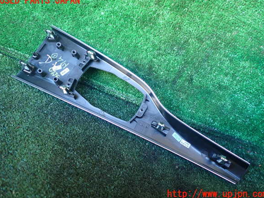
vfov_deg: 45.4
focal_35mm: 31
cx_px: 134
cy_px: 97
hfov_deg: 58.4
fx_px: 236
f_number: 2.3
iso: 400
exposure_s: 1/30
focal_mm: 5.4
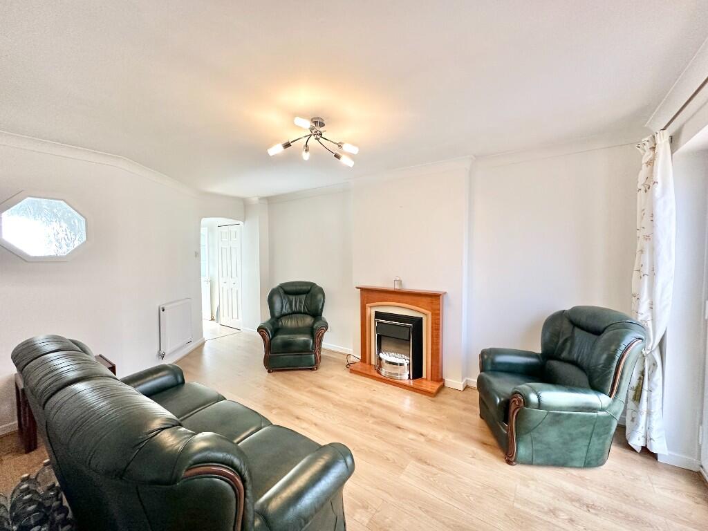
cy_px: 266
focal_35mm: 14
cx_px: 354
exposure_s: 1/100
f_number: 2.2
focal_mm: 2.22
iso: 250
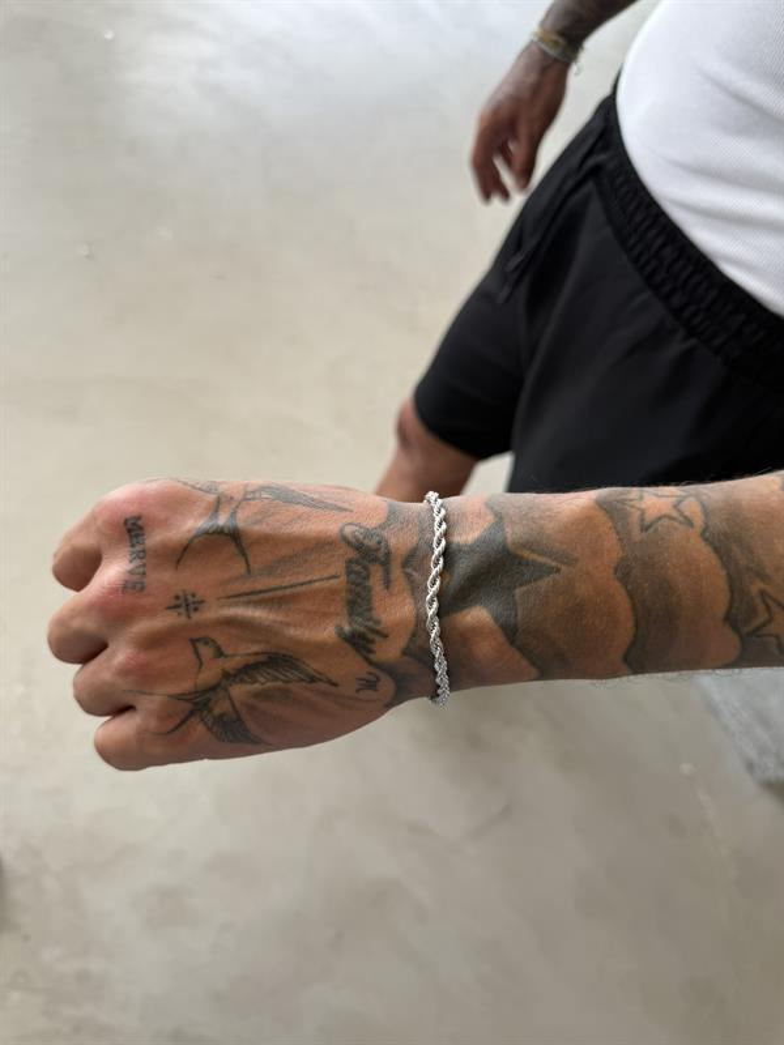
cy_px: 522
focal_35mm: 24
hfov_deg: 56.8
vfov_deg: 71.6
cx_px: 392
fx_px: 725
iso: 64
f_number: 1.78
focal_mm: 6.76
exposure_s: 1/214
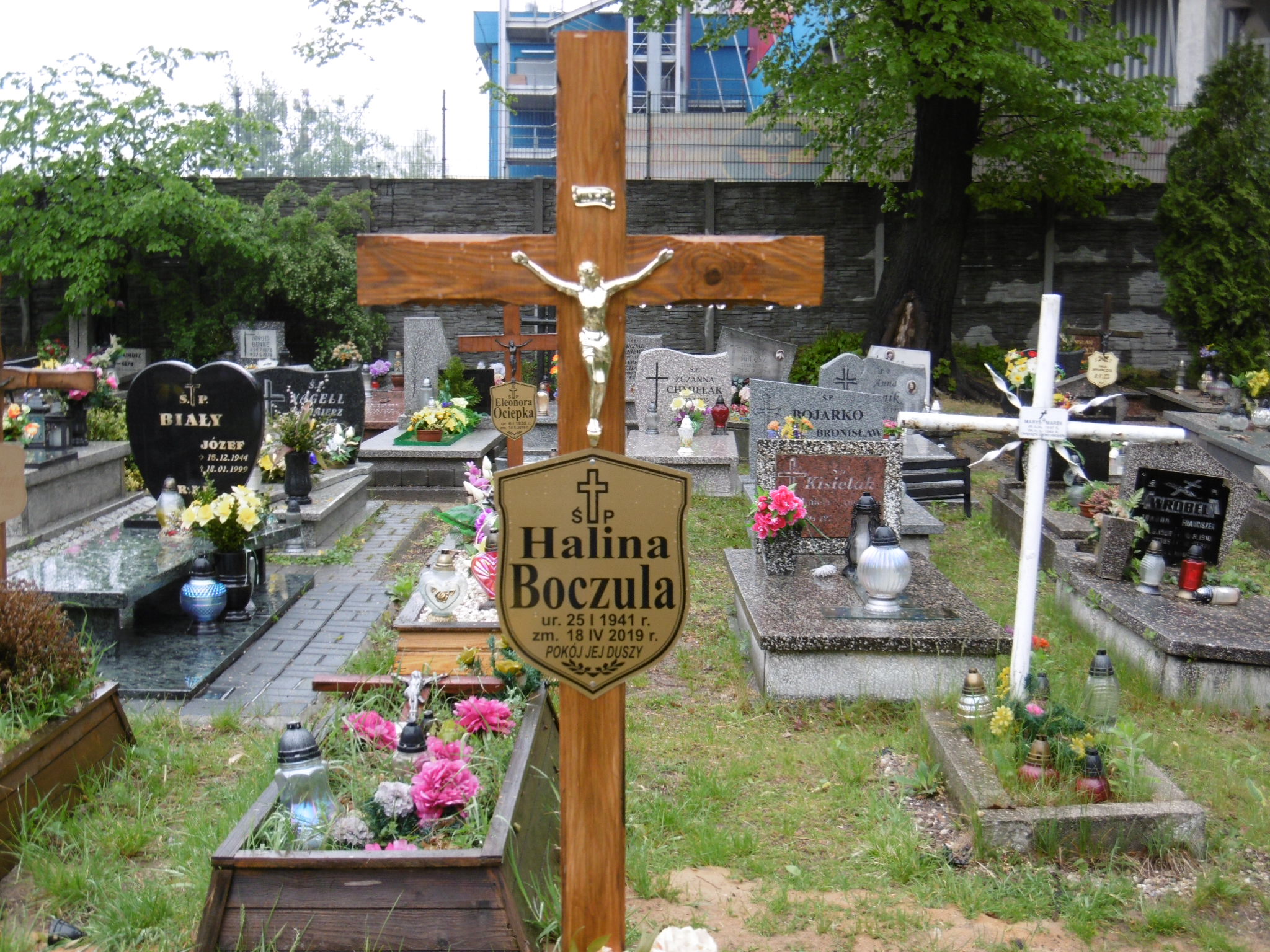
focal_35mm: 51
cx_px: 635
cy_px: 476
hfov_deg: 37.5
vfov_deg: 28.6
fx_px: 1871
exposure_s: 1/60
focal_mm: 9.2
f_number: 4
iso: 100
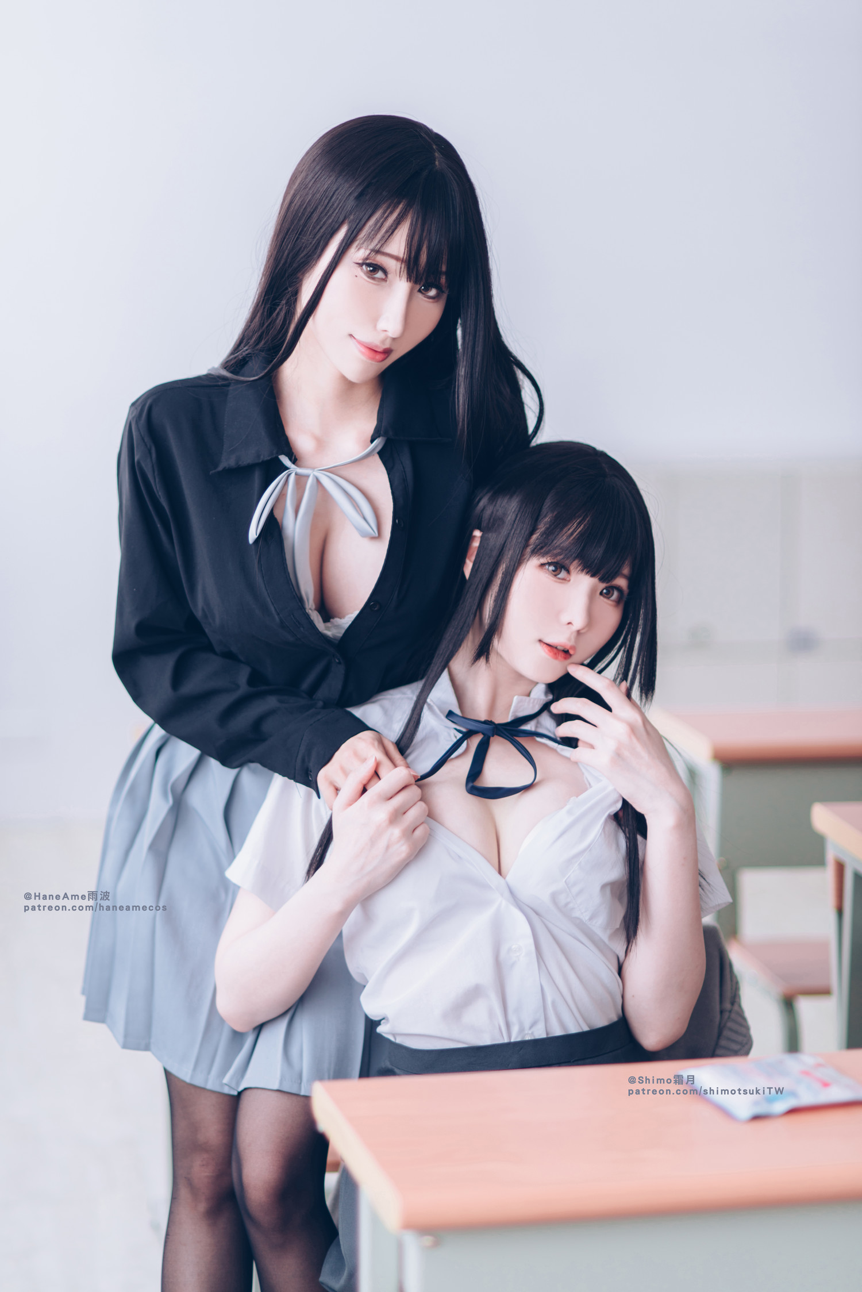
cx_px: 431
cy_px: 646
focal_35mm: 85
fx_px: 3051
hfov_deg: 16.1
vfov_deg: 23.9
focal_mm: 85
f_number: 1.8
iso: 80
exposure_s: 1/200
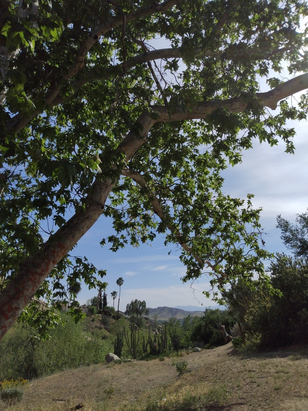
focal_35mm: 20
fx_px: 237
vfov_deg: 81.7
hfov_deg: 66.0
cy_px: 206
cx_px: 154
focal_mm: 3.54
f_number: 2
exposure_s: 1/3912
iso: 100
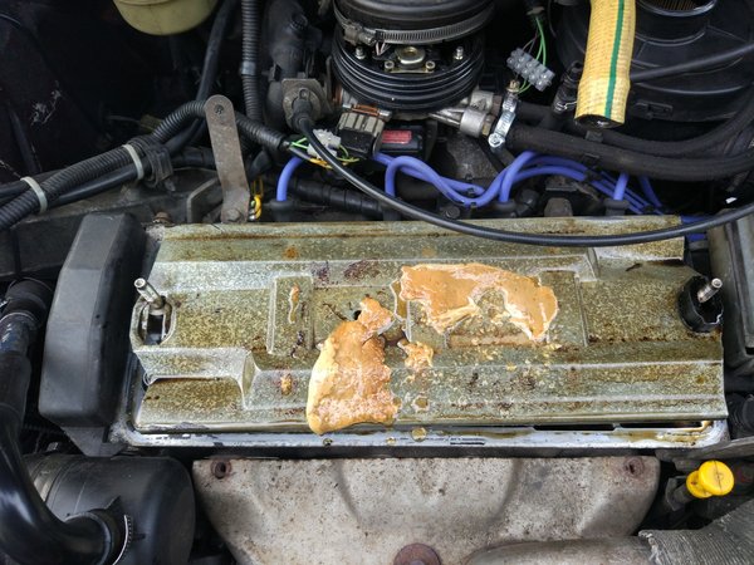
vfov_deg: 49.7
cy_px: 282
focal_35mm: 28
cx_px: 377
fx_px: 610
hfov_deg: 63.4
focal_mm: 4.26
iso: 164
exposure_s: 1/50
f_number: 2
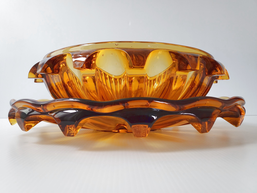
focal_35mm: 26
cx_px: 128
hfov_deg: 67.3
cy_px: 96
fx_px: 193
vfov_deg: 53.1
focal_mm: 4.25
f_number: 1.8
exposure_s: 1/50
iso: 200
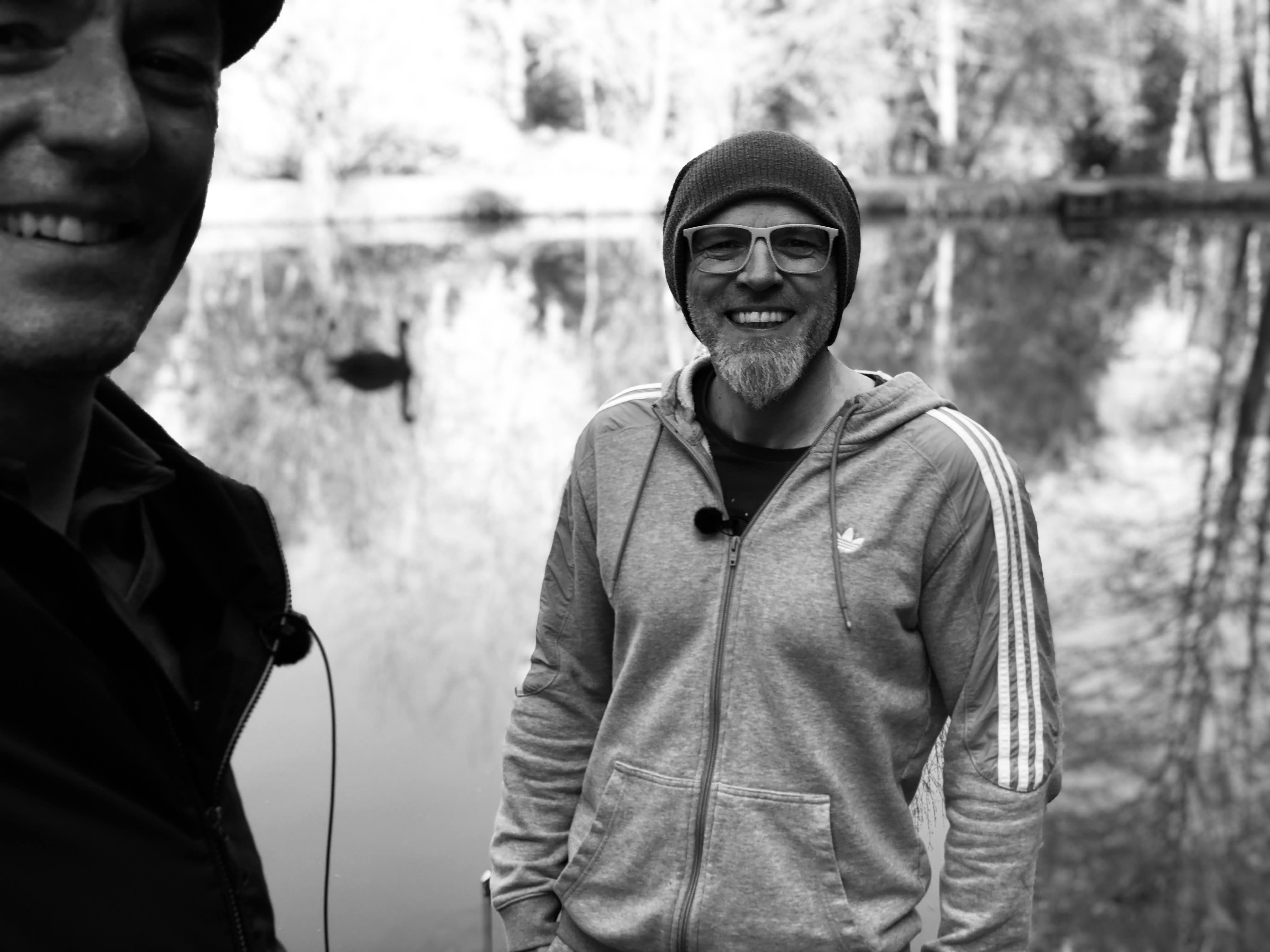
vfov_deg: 28.0
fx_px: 1908
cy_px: 476
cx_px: 635
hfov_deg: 36.8
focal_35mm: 52
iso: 20
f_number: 2.4
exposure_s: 1/120
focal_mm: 6
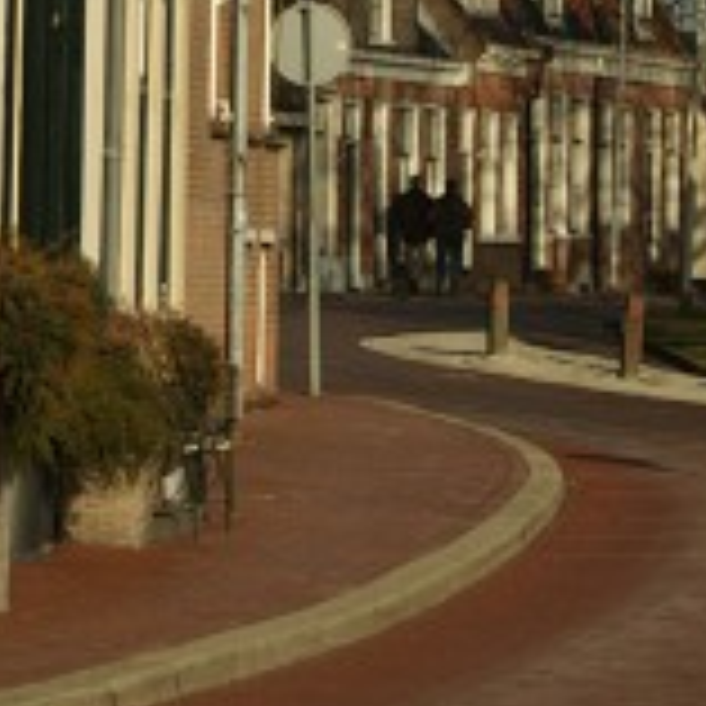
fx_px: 6899
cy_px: 88
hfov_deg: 5.9
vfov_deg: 5.8
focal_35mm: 299
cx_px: 198
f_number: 5.3
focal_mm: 82
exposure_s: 1/1500
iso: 200
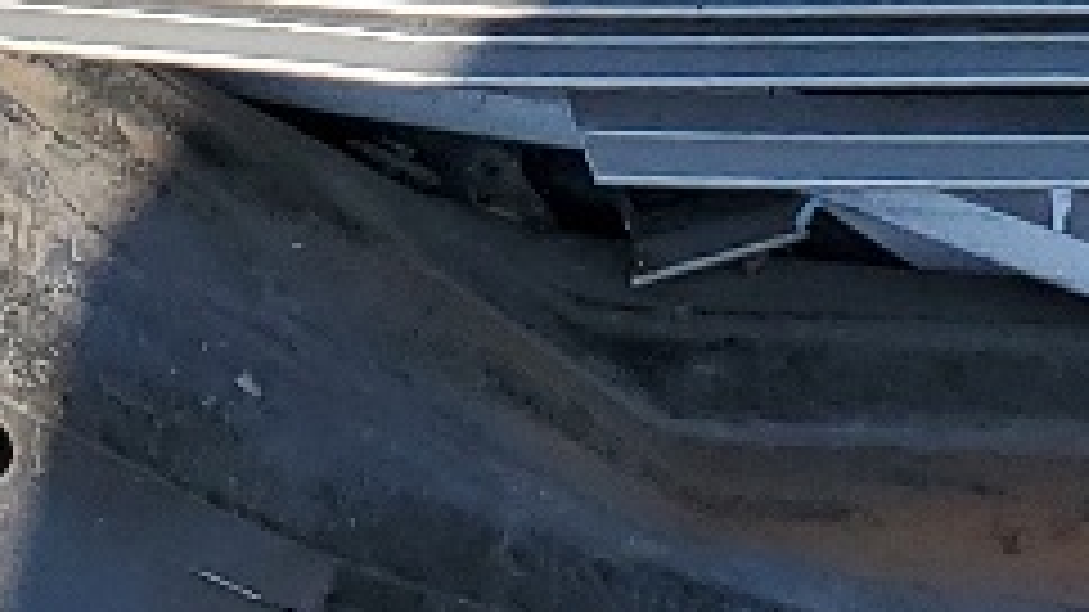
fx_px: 5399
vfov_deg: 5.8
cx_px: -27
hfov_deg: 11.4
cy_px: -1593
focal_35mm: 187
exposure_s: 1/1667
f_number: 1.5
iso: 50
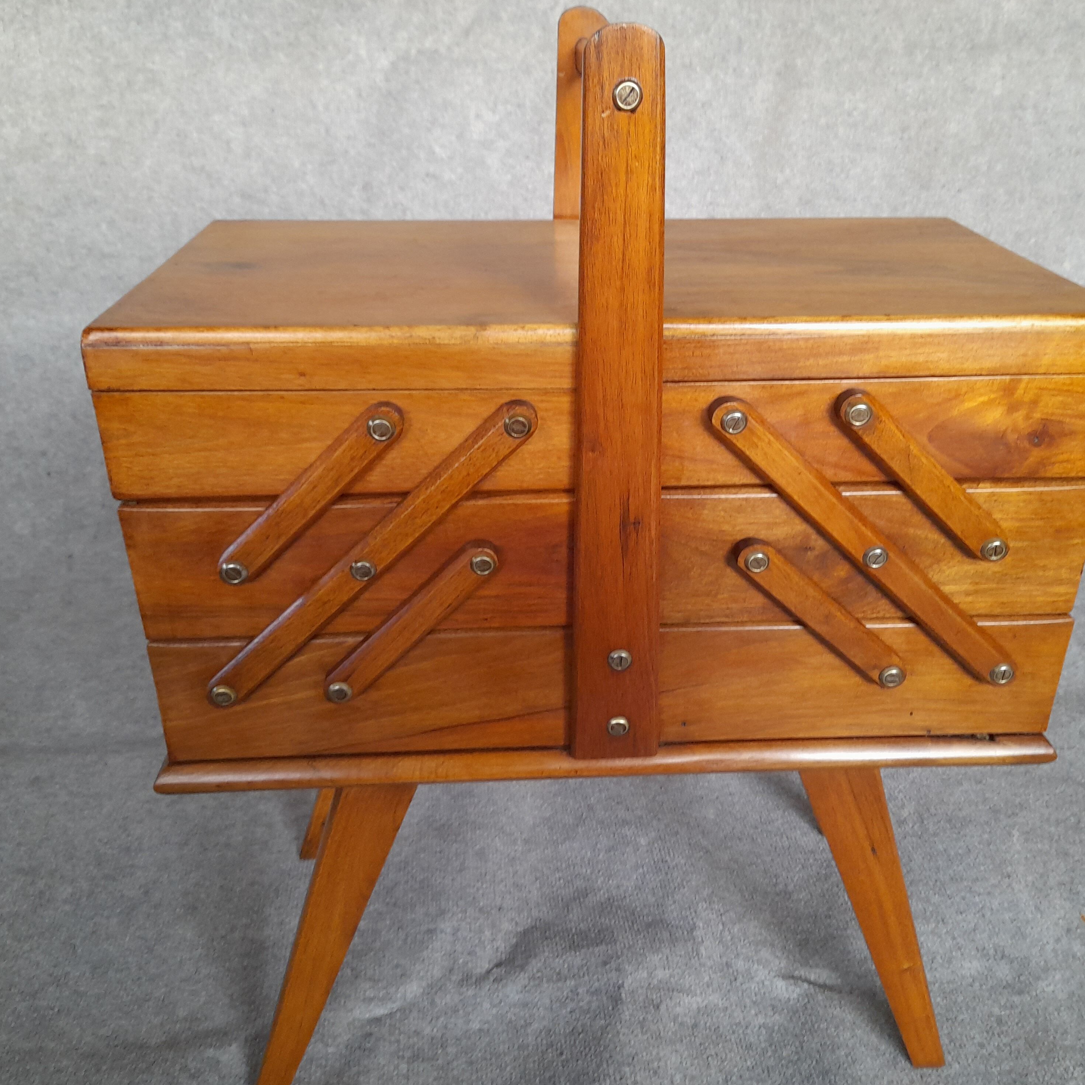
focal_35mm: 30
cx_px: 560
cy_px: 549
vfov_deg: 54.0
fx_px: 1064
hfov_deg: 54.0
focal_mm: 4.6
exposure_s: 1/60
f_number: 2
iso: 320
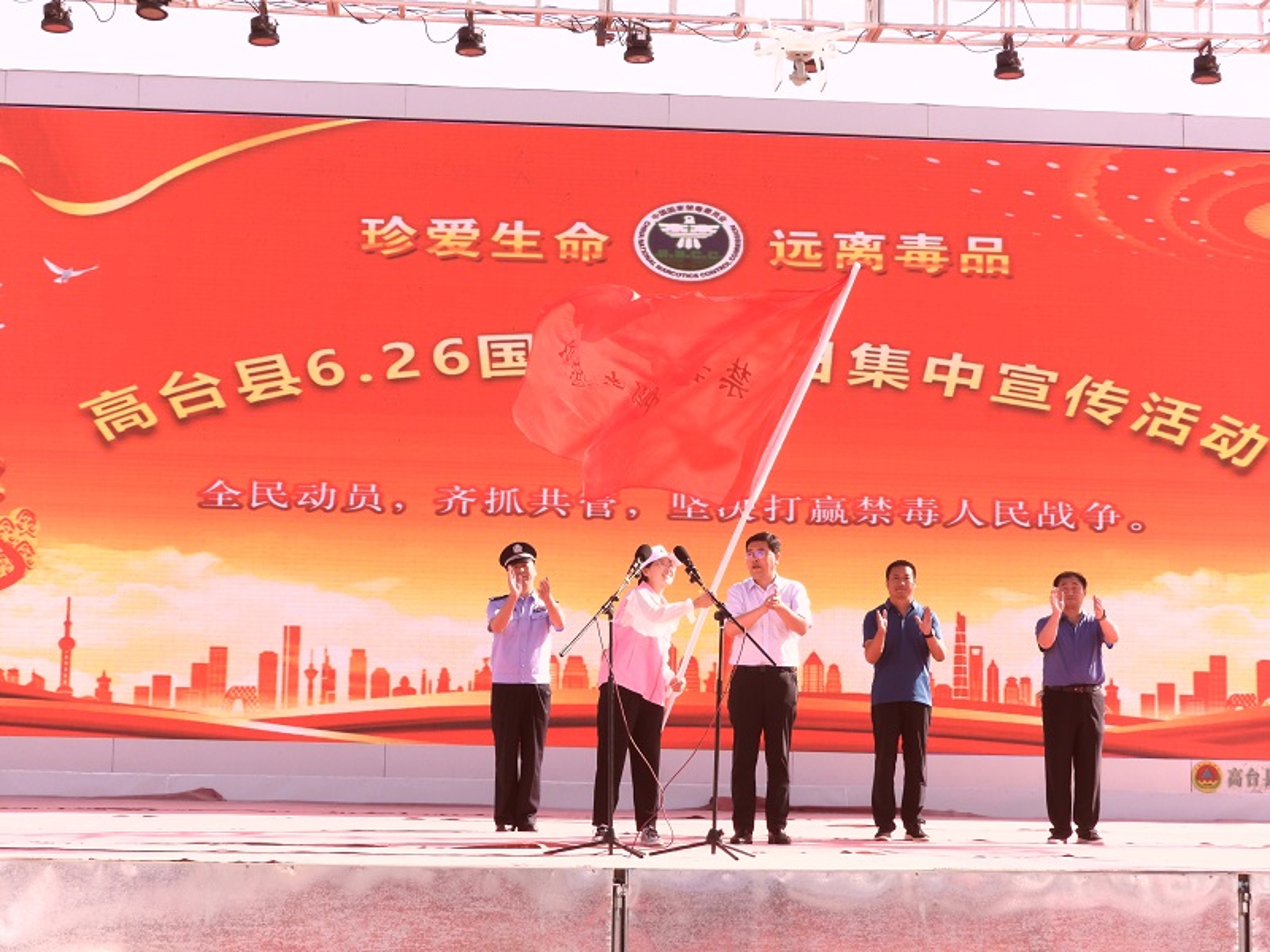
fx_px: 2385
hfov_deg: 29.8
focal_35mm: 65
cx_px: 635
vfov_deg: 22.6
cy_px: 476
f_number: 5
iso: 100
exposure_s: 1/320
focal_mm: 11.7
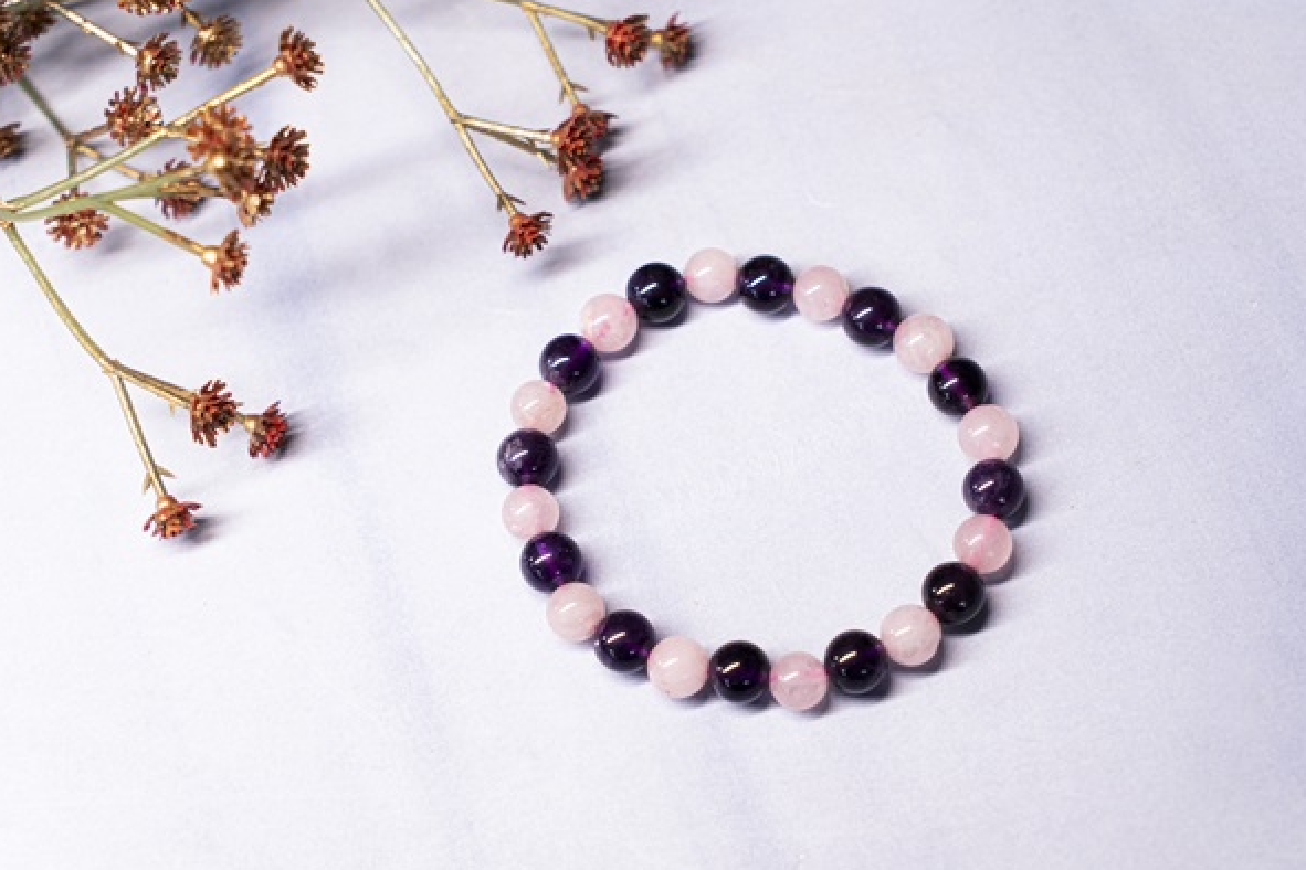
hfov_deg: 26.3
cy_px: 441
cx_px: 654
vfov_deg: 17.7
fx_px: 2793
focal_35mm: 77
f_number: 5.6
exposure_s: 1/100
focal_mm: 70
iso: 320
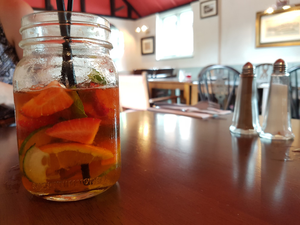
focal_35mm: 26
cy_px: 112
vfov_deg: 53.1
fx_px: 225
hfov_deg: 67.3
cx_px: 150
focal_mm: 4.2
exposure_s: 1/25
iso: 250
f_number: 1.7
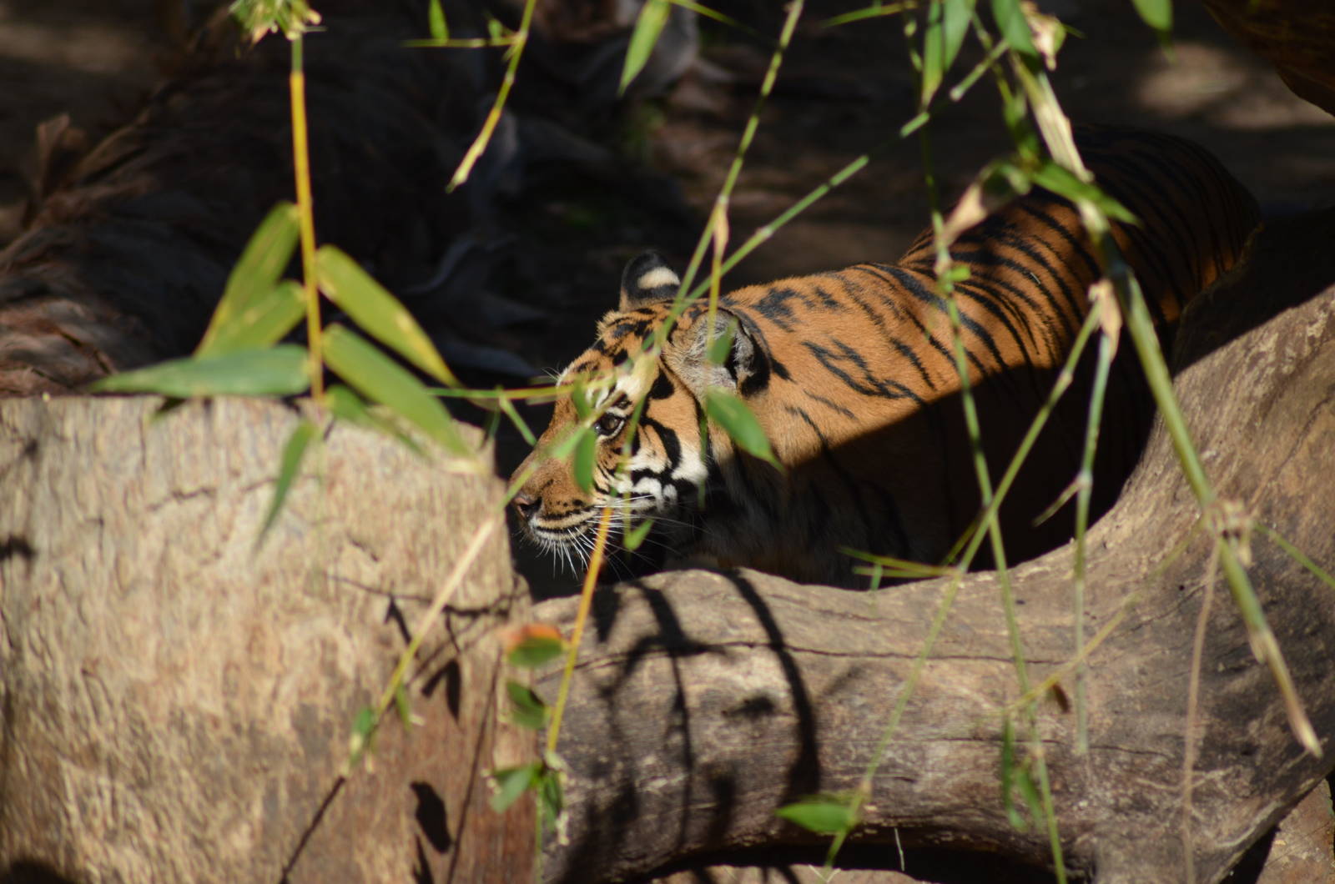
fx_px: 14434
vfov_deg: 3.5
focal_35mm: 390
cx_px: 668
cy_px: 442
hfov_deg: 5.3
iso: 400
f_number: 5.6
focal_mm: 260
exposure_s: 1/2000
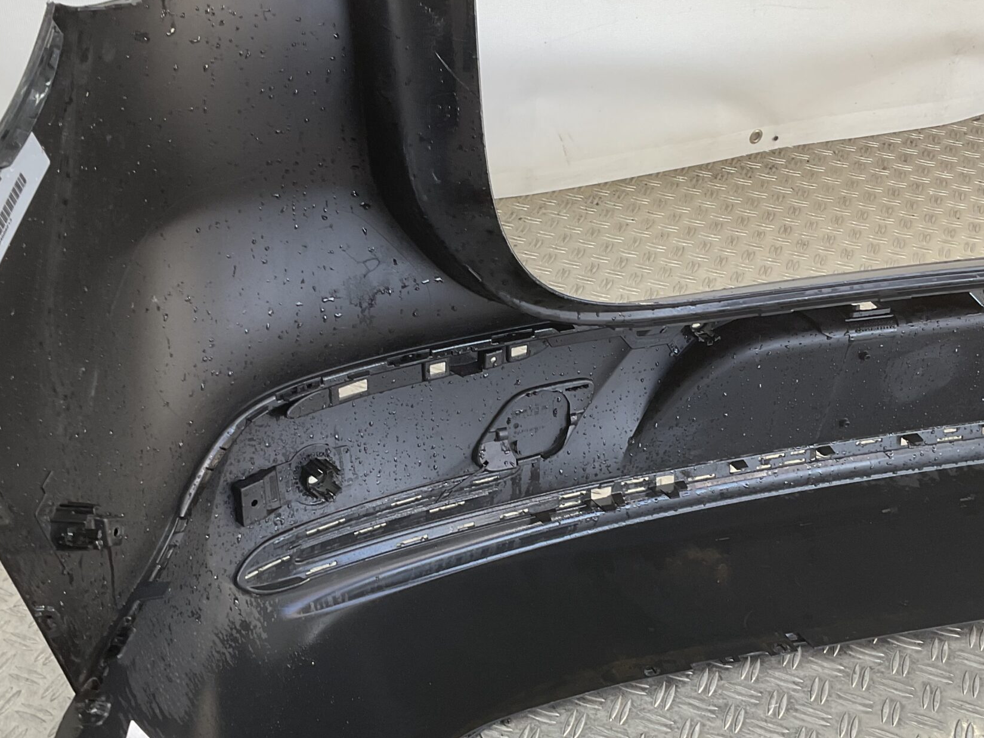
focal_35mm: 45
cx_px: 482
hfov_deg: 42.1
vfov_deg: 32.2
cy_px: 385
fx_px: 1279
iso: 20
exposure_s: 1/100
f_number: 1.8
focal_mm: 3
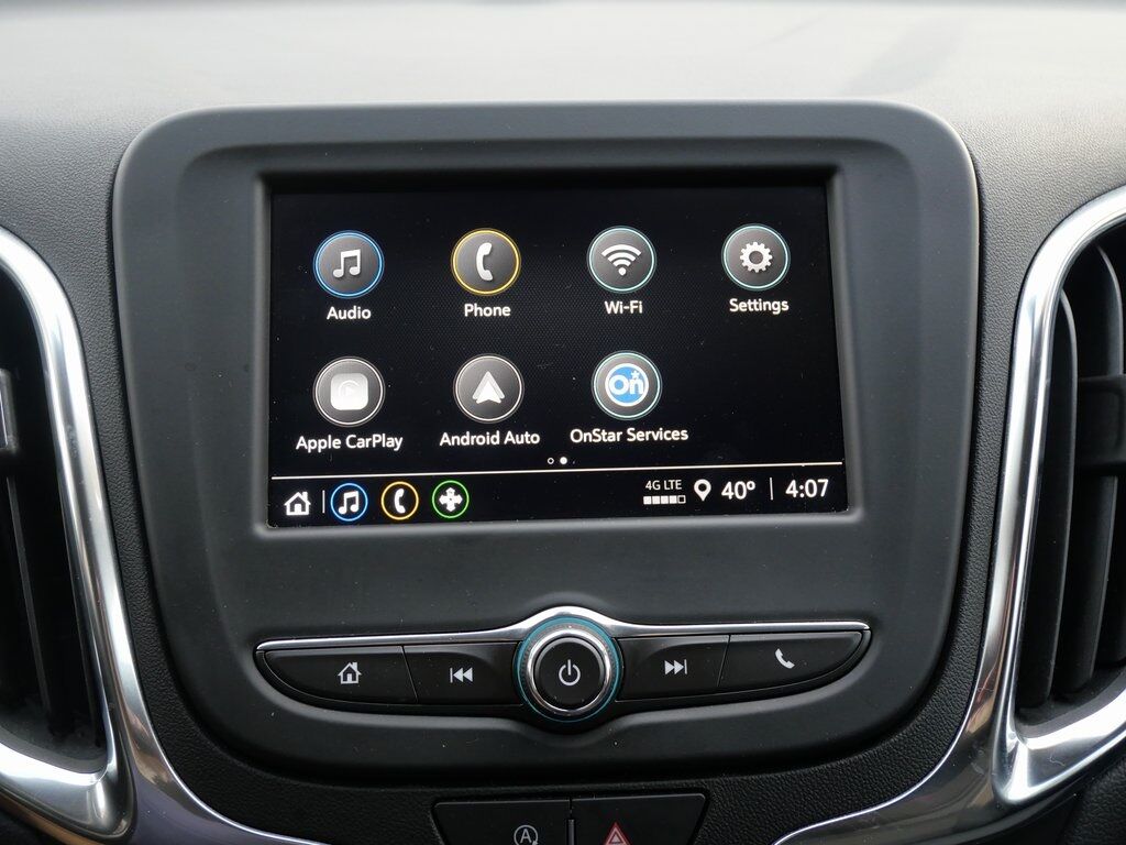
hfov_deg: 54.0
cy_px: 422
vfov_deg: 41.8
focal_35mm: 34
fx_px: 1106
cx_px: 563
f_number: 4.1
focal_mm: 17
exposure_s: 1/60
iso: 800
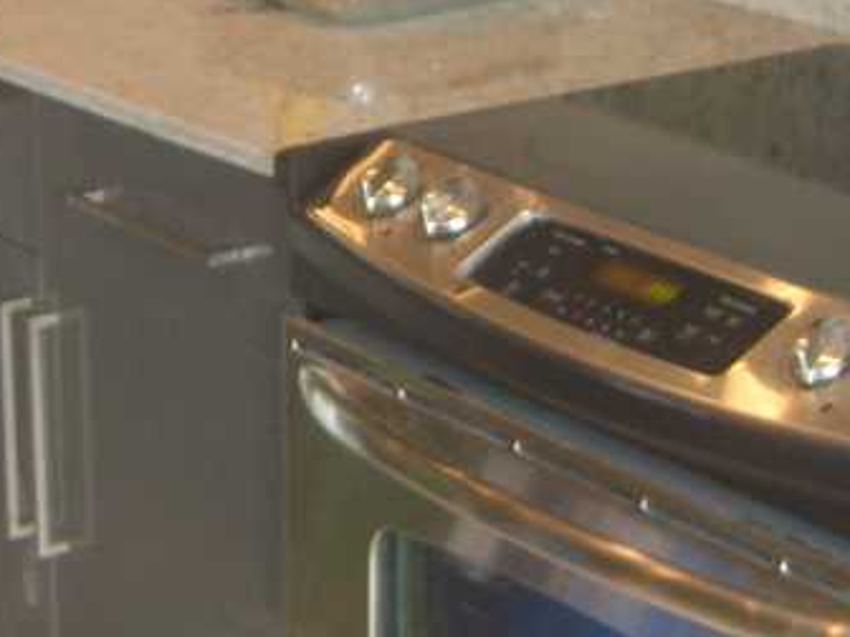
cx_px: 151
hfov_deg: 14.1
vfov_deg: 10.6
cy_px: 86
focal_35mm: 139
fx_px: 3413
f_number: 2.8
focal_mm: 7.4
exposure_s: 1/30
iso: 100
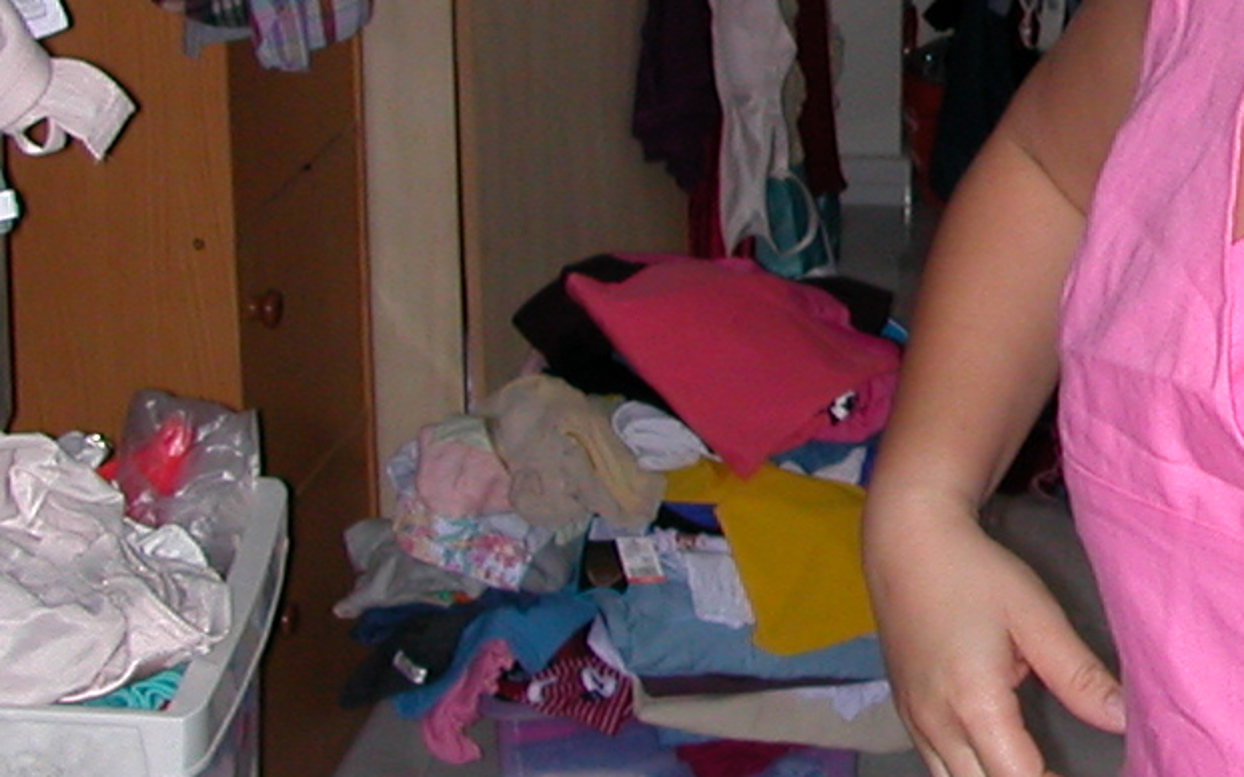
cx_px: 1542
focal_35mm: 101
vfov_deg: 12.9
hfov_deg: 19.3
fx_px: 3424
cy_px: 240
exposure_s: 1/59.9
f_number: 2.7
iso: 100
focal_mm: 5.6
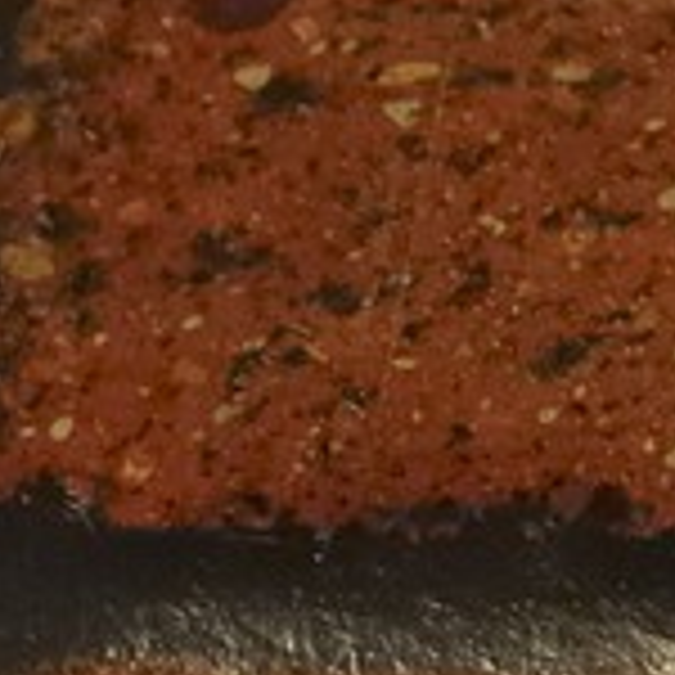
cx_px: 2372
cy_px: -302
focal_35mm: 758
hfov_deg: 2.3
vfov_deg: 2.3
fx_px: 16722
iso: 100
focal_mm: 56
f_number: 7.1
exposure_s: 1/4
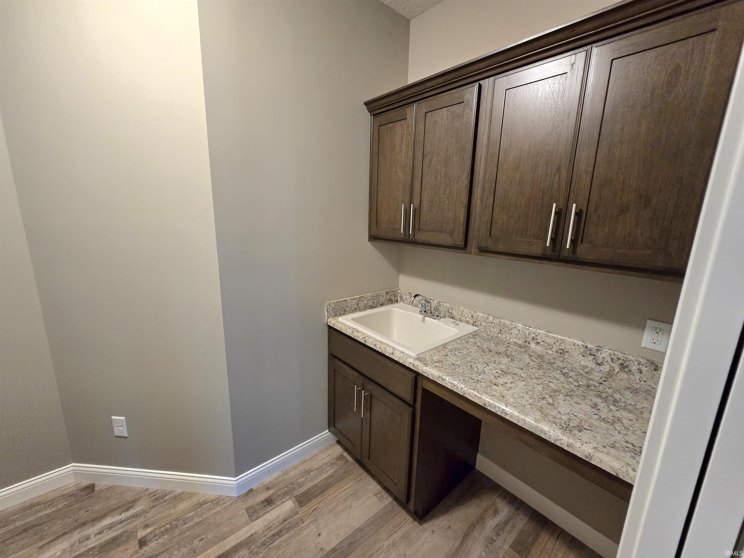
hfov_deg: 106.2
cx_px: 372
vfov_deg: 89.9
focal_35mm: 13
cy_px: 279
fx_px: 279
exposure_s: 1/60.2
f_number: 2.2
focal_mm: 2.2
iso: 500
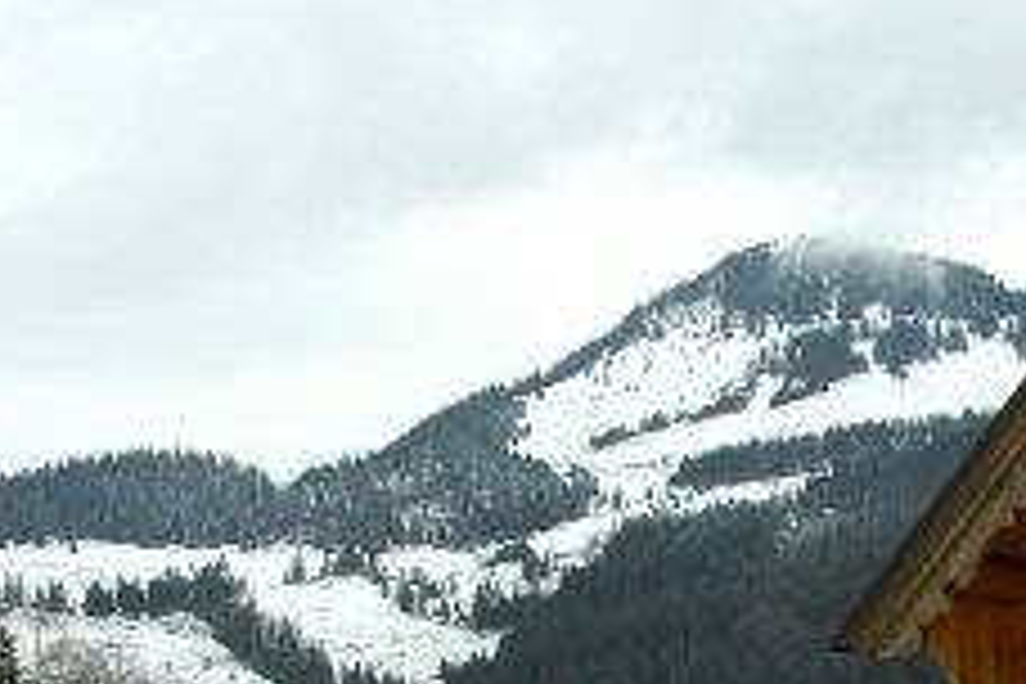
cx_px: 711
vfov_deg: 14.6
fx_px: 2622
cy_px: 693
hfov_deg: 22.0
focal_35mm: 92
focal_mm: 28
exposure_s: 1/125
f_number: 5
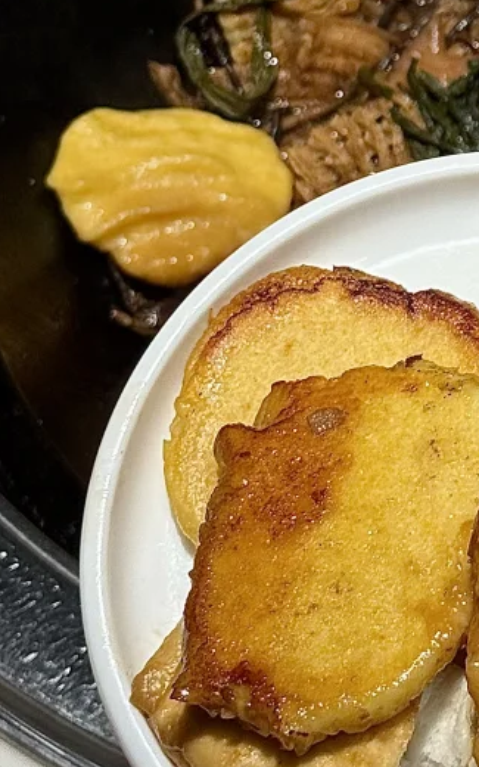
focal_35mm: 141
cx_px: 791
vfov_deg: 14.7
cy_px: 62
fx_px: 2945
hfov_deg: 9.0
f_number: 1.78
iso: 64
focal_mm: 6.76
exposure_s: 1/302
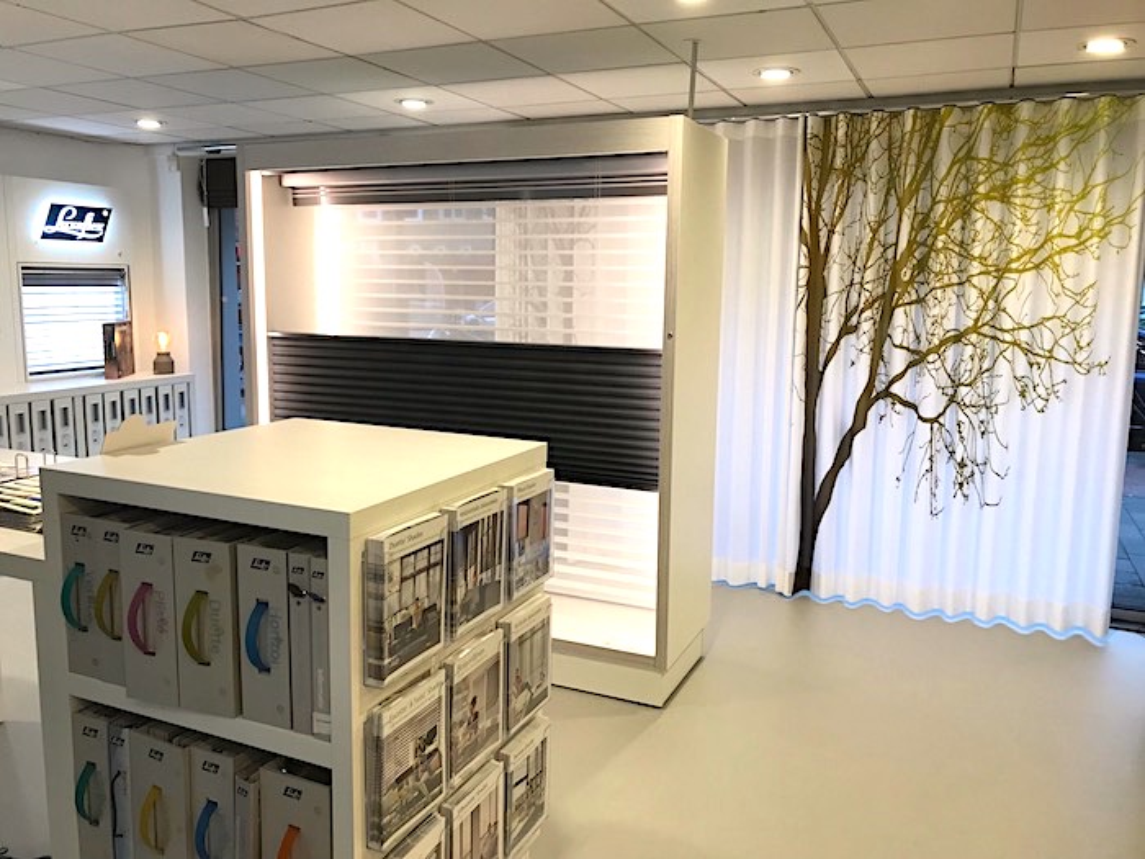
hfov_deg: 63.4
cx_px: 572
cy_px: 430
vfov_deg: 49.7
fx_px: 926
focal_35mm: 28
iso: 32
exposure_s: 1/100
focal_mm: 3.99
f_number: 1.8
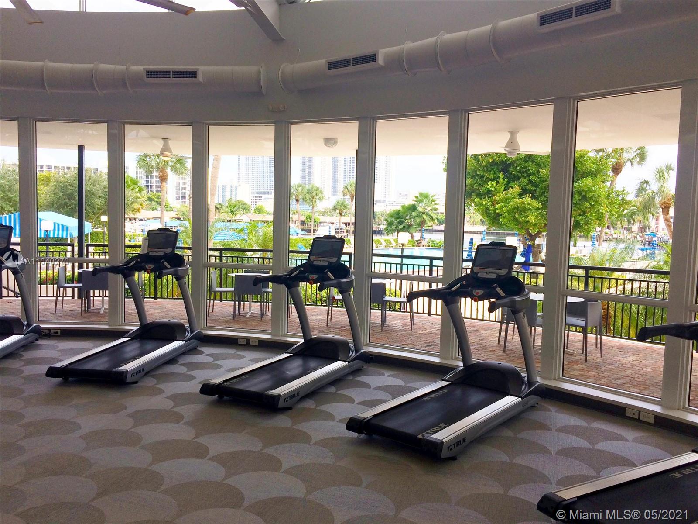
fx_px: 585
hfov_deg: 61.7
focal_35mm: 29
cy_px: 262
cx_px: 349
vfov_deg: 48.2
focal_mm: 4.15
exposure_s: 1/270
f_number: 2.2
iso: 32
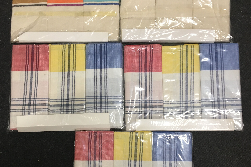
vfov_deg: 32.6
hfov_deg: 47.4
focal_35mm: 41
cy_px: 93
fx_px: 286
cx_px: 125
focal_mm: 4.15
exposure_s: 1/33
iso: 64
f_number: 2.2
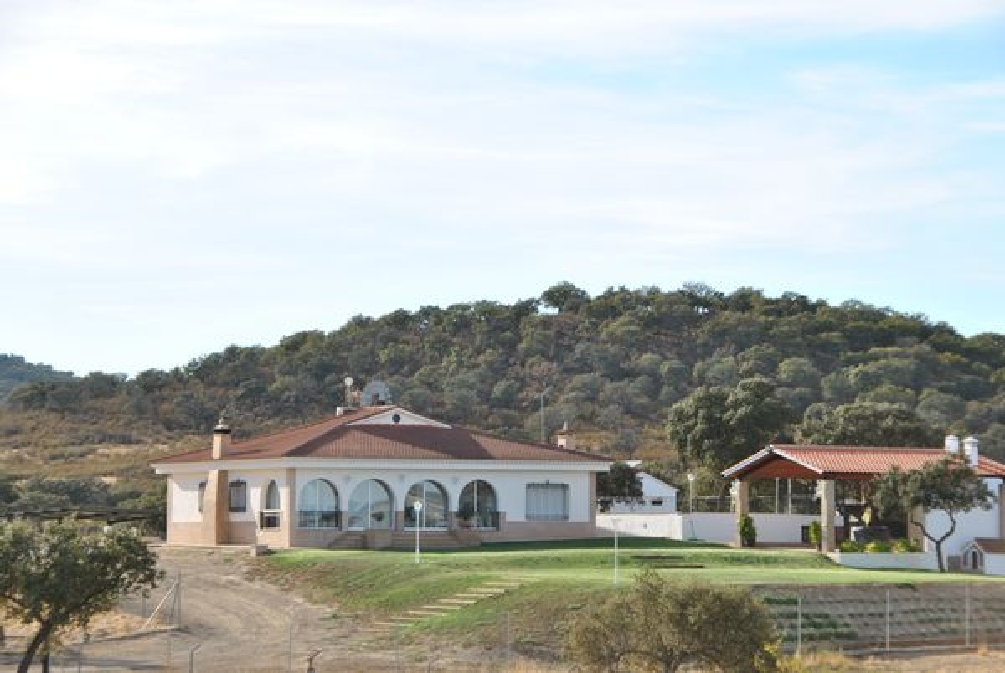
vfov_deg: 11.5
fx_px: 3355
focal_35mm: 120
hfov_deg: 17.0
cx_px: 502
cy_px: 336
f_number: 8
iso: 100
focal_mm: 80
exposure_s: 1/200
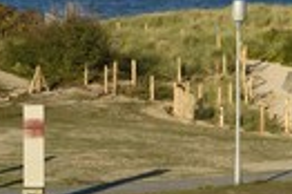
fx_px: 2082
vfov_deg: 5.3
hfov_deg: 8.0
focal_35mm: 257
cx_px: 148
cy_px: 56
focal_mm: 80
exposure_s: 1/320
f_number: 13
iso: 200
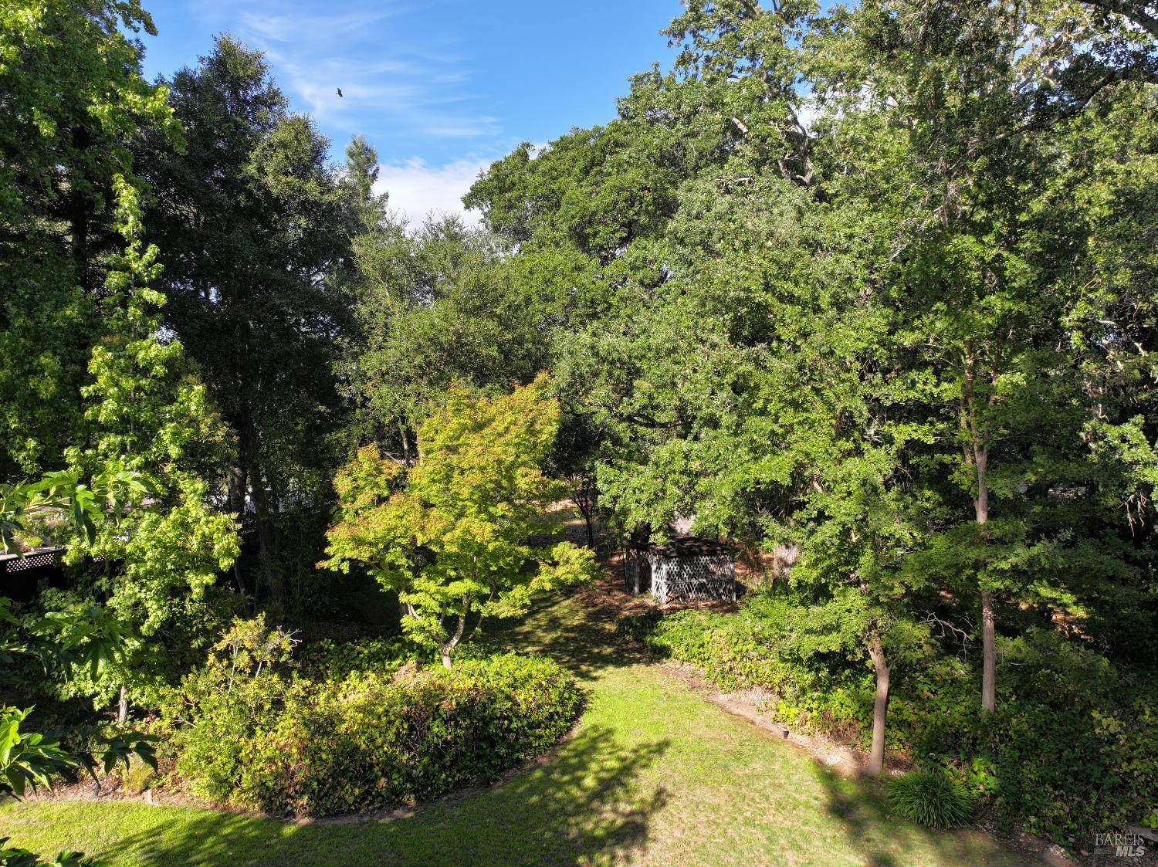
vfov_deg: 56.8
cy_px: 434
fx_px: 802
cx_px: 579
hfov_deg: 71.6
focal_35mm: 24
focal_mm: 12.29
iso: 120
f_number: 2.8
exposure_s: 1/1000
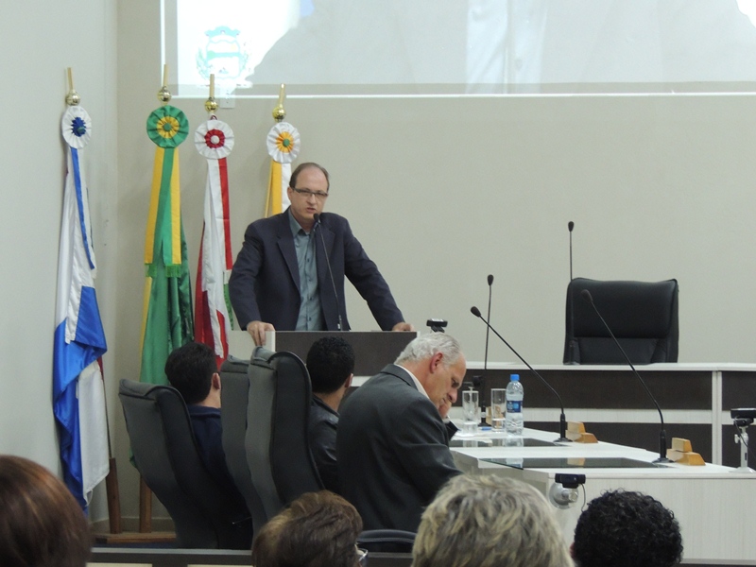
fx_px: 2948
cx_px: 378
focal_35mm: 135
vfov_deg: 11.0
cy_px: 284
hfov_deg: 14.6
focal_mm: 24
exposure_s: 1/10
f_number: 4.3
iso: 800
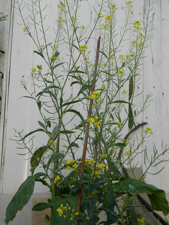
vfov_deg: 40.4
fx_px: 306
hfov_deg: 30.9
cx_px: 84
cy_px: 112
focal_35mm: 47
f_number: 3.6
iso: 80
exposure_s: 1/200
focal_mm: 8.4
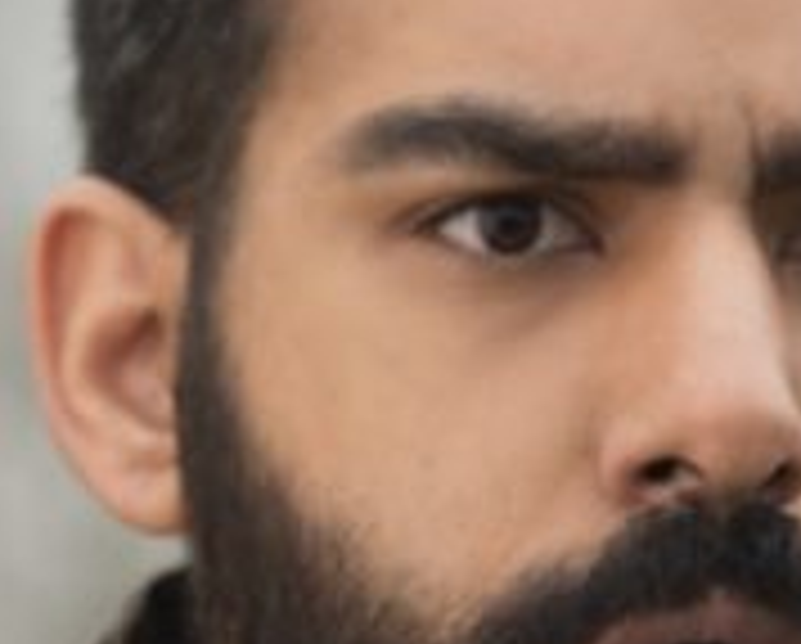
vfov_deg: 2.5
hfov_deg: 3.1
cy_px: 766
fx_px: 14841
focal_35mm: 625
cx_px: 698
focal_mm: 116
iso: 320
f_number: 2.8
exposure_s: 1/160
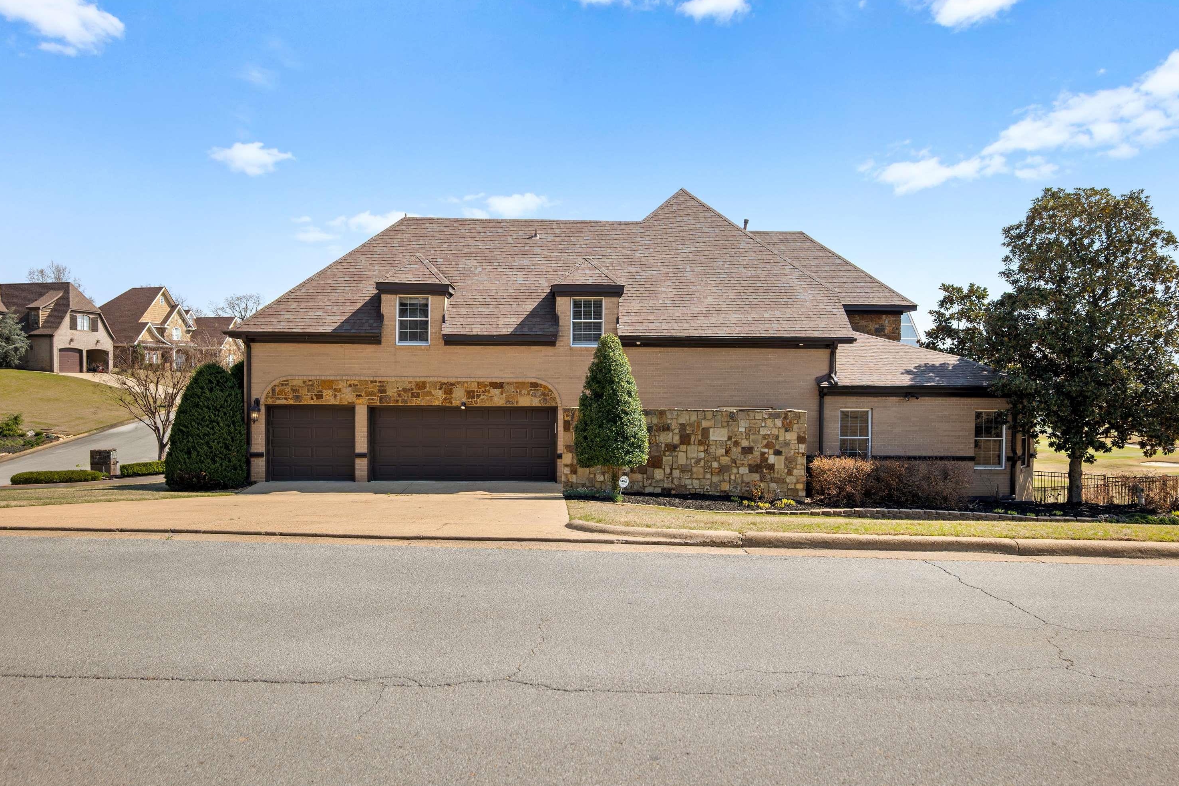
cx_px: 589
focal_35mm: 24
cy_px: 406
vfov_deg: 53.1
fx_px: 786
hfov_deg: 73.7
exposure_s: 1/200
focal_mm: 23
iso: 100
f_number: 6.3
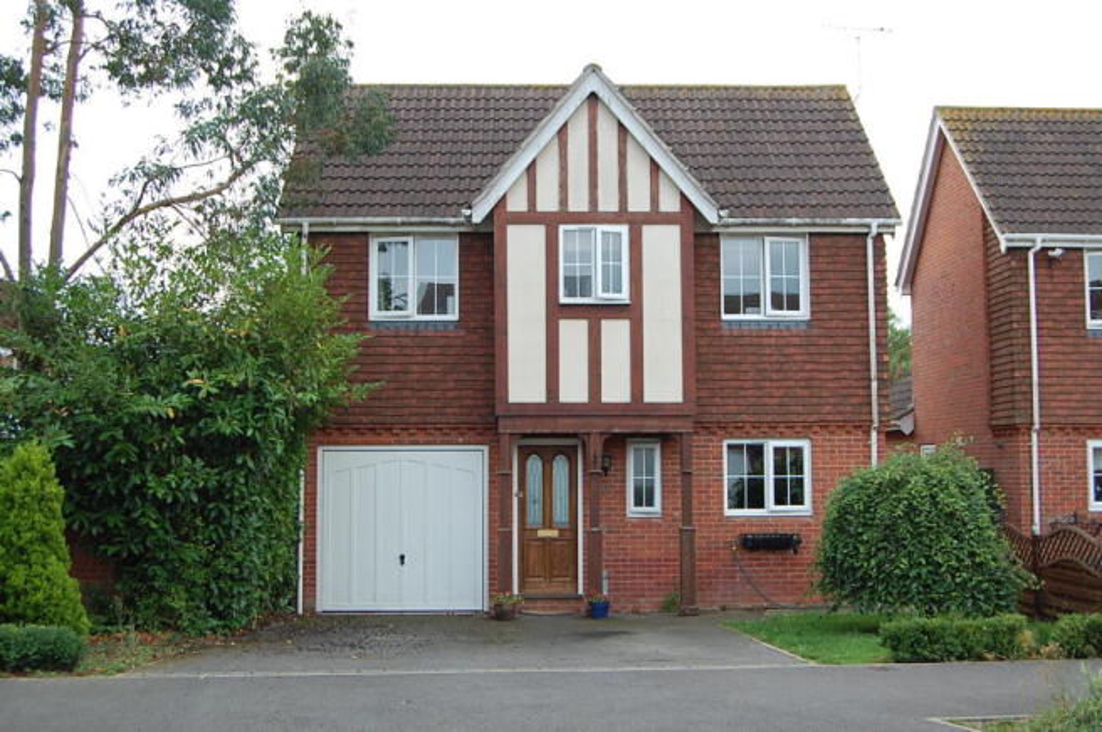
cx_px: 551
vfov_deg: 34.1
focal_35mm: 39
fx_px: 1193
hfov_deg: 49.6
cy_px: 366
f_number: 7.1
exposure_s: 1/200
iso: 200
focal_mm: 26
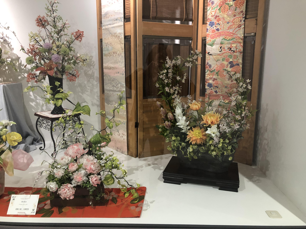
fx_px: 248
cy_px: 114
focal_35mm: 28
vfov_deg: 49.7
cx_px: 153
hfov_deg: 63.4
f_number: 1.8
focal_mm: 4
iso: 80
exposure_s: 1/15
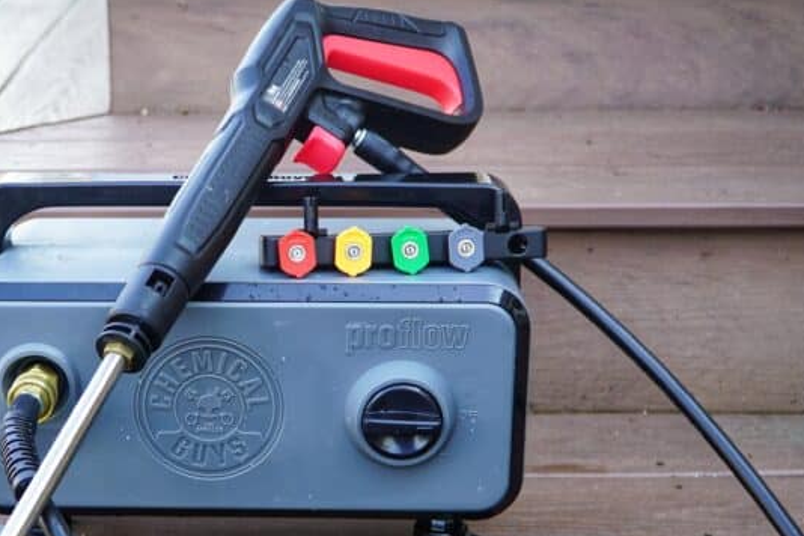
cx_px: 238
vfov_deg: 21.8
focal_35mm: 62
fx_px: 1385
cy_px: 358
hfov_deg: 32.0
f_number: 4
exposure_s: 1/60
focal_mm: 29
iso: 125
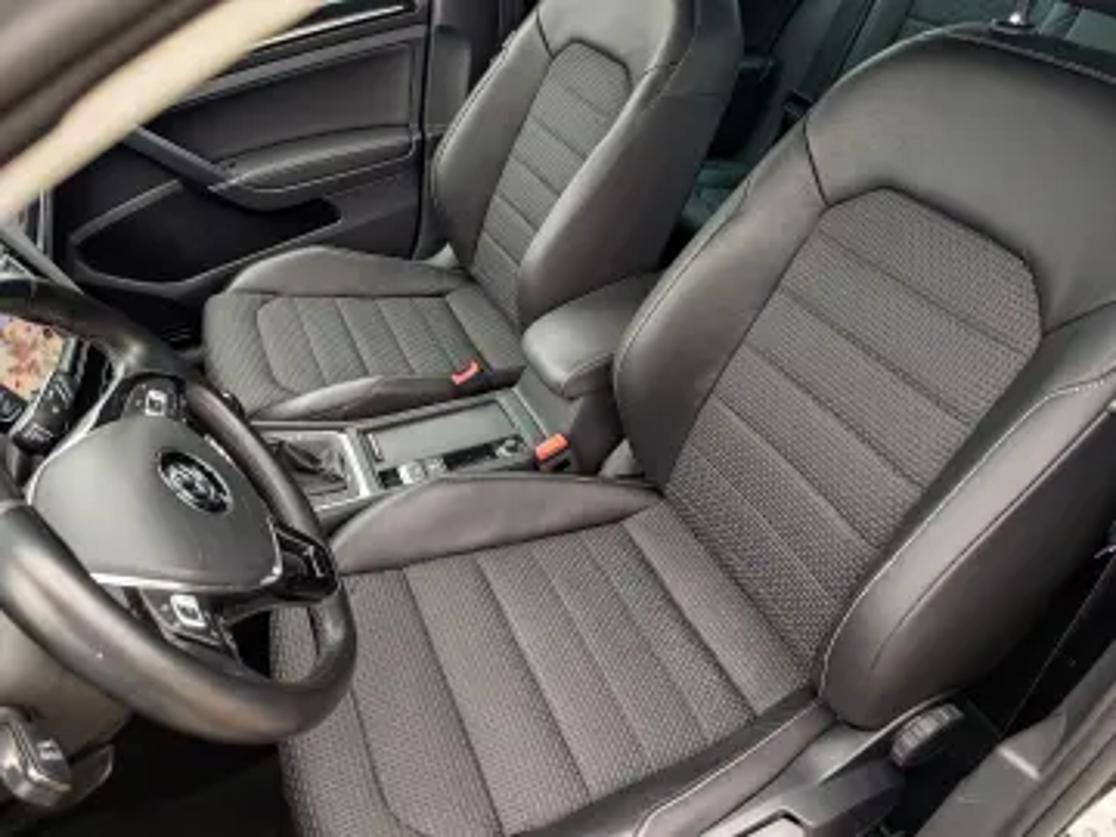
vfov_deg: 58.9
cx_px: 558
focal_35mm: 23
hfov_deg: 73.9
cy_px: 418
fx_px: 742
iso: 200
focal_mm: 6.14
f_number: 1.65
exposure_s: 1/25
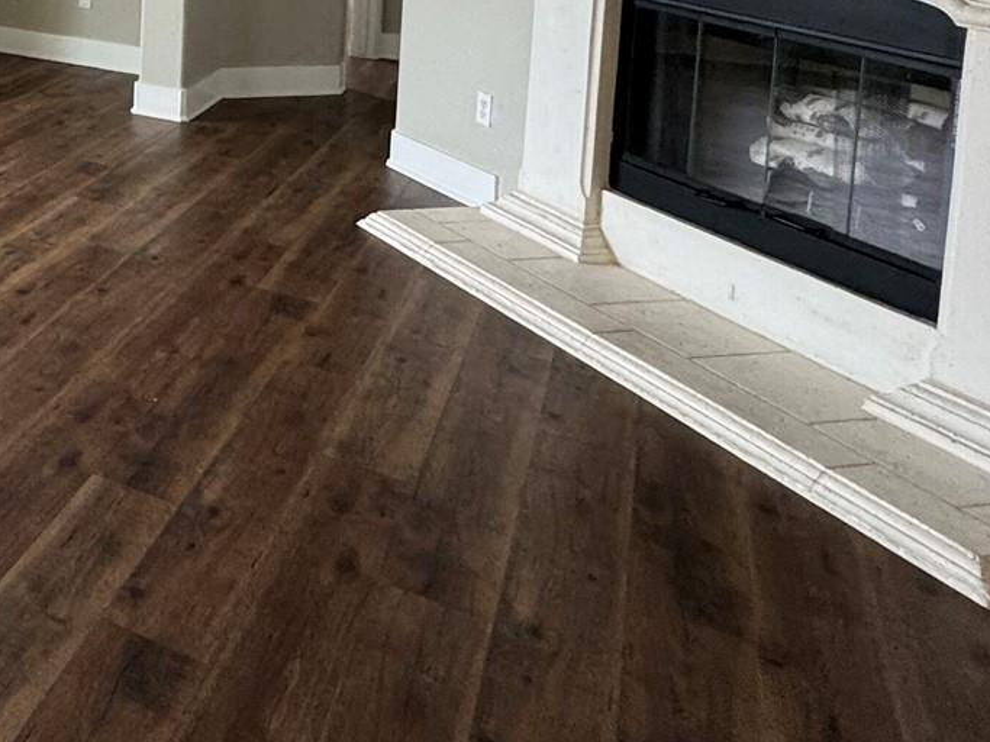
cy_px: -139
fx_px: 1201
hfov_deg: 36.0
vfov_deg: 29.7
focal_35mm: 42
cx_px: -167
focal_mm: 2.22
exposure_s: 1/120
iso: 125
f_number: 2.2
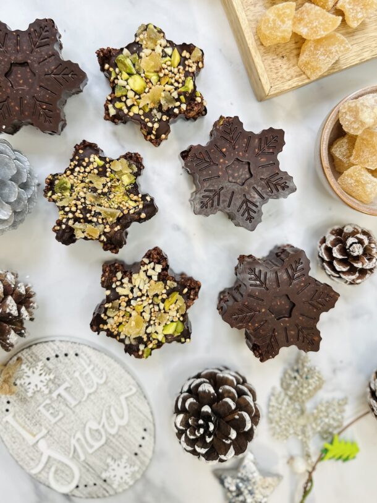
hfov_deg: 56.8
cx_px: 188
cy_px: 252
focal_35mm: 24
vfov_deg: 71.6
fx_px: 348
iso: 250
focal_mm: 6.86
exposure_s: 1/72
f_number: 1.78
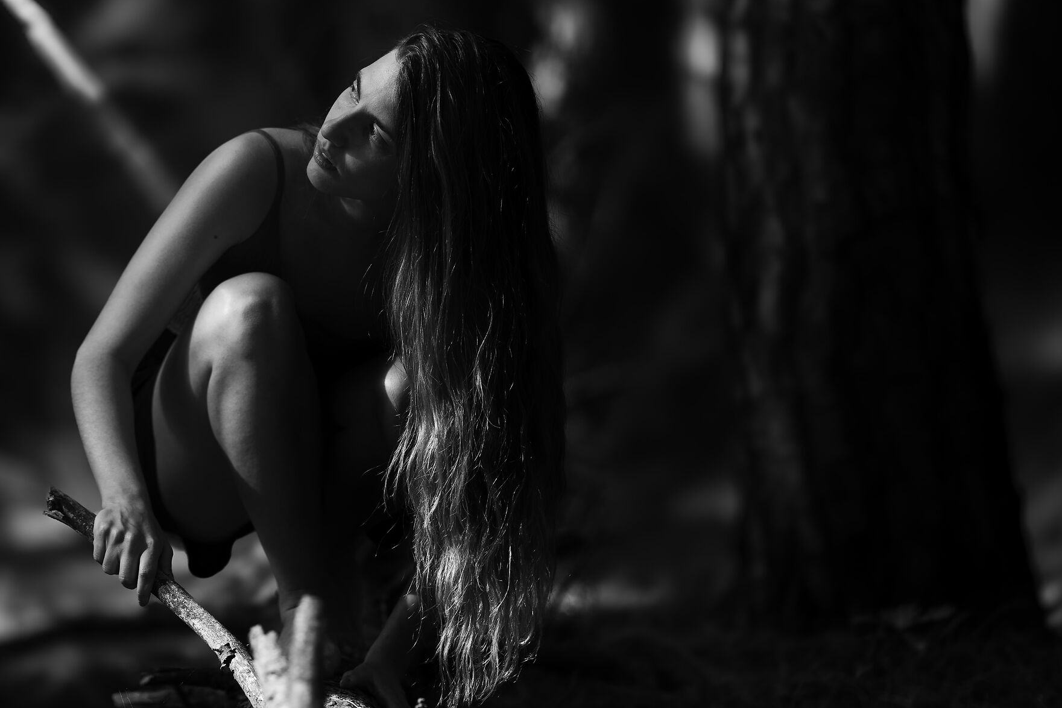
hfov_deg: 11.2
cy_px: 302
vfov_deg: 7.5
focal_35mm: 184
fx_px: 5428
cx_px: 347
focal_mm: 135
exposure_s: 1/400
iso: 50
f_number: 1.8
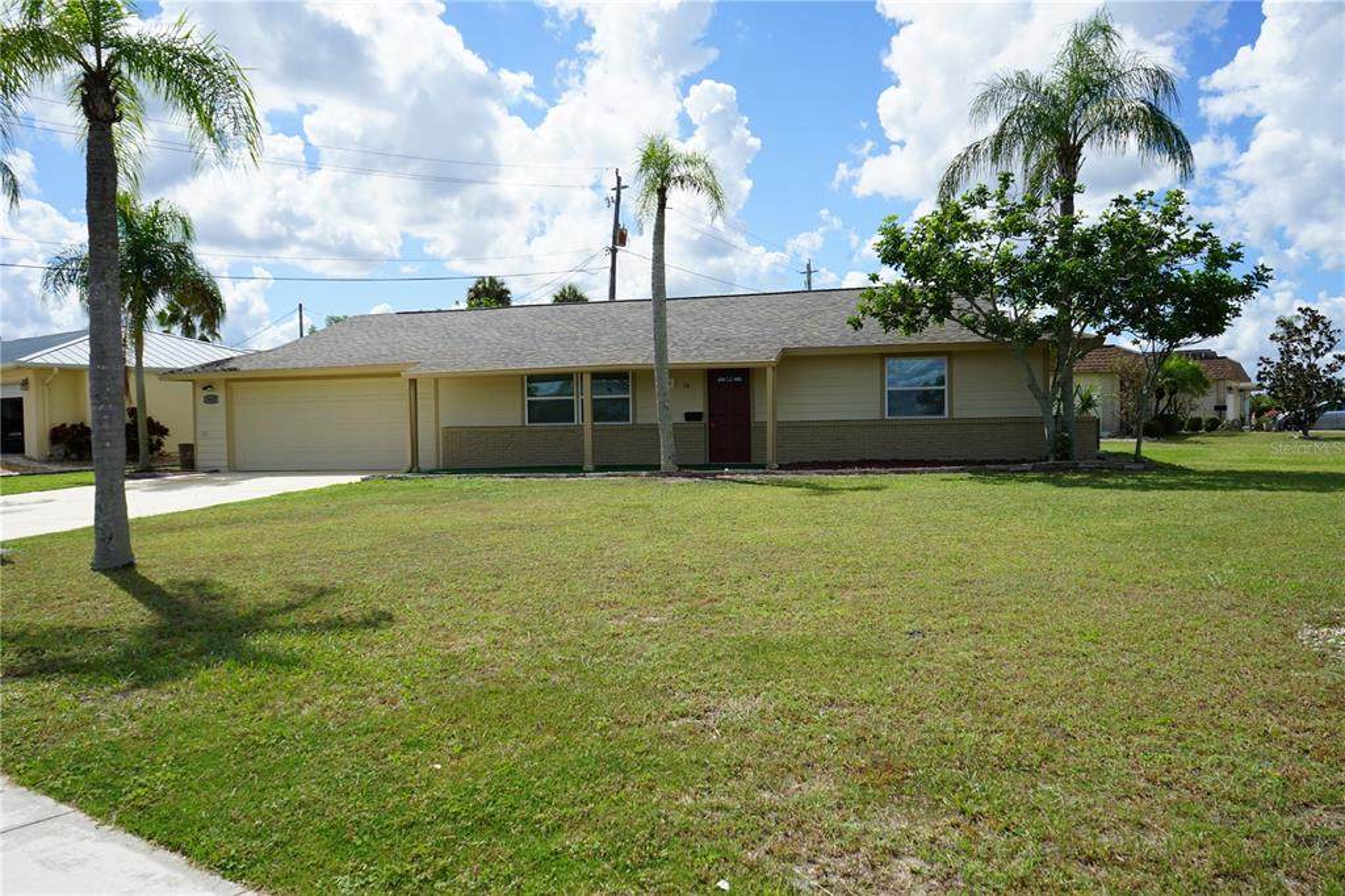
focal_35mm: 28
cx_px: 672
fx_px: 1046
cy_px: 448
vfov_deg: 46.4
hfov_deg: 65.5
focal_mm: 28
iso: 100
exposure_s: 1/160
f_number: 13
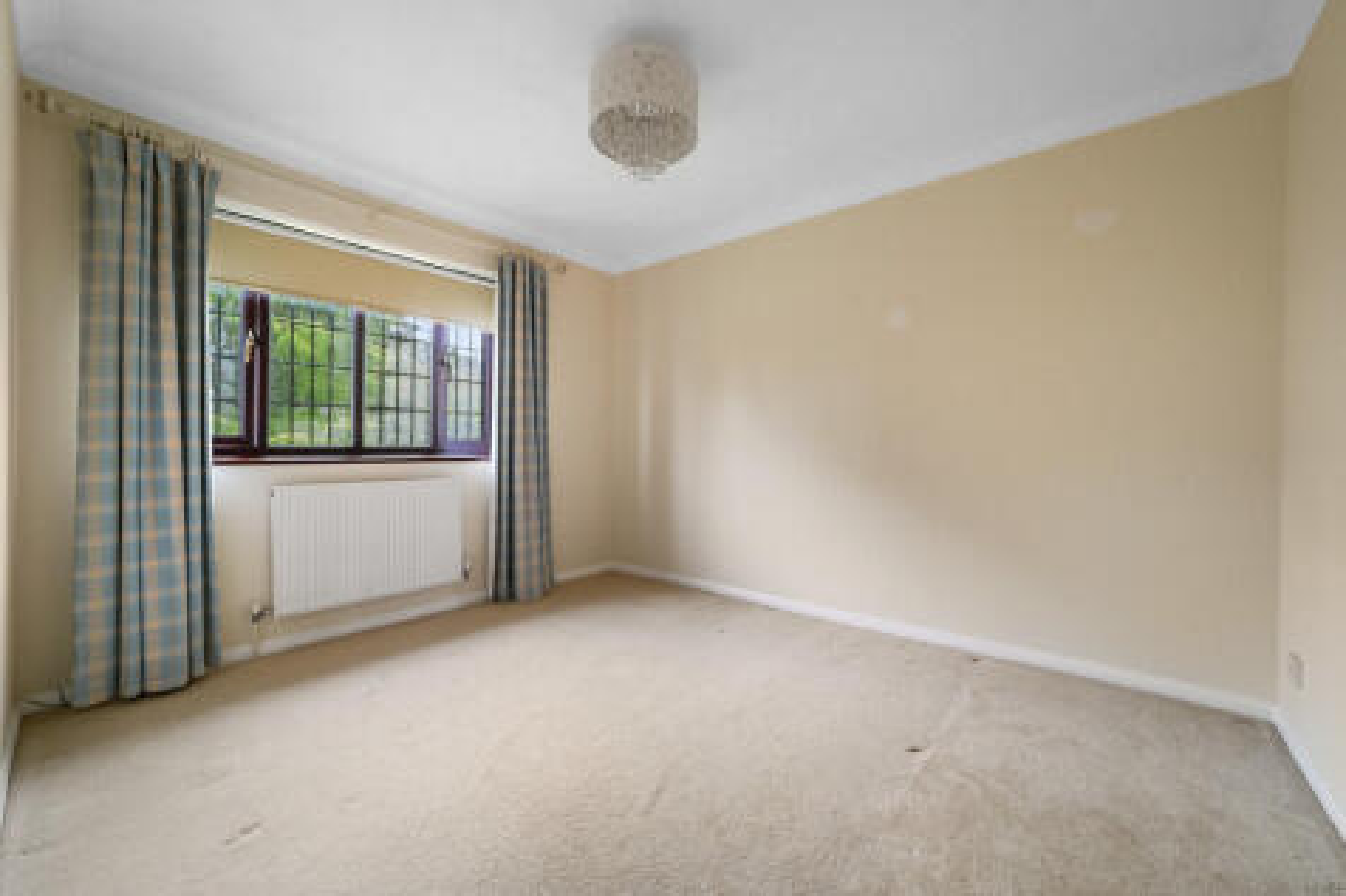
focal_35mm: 14
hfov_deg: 104.3
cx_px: 673
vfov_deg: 81.2
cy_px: 448
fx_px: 523
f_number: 8
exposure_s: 1.3
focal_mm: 14
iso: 400
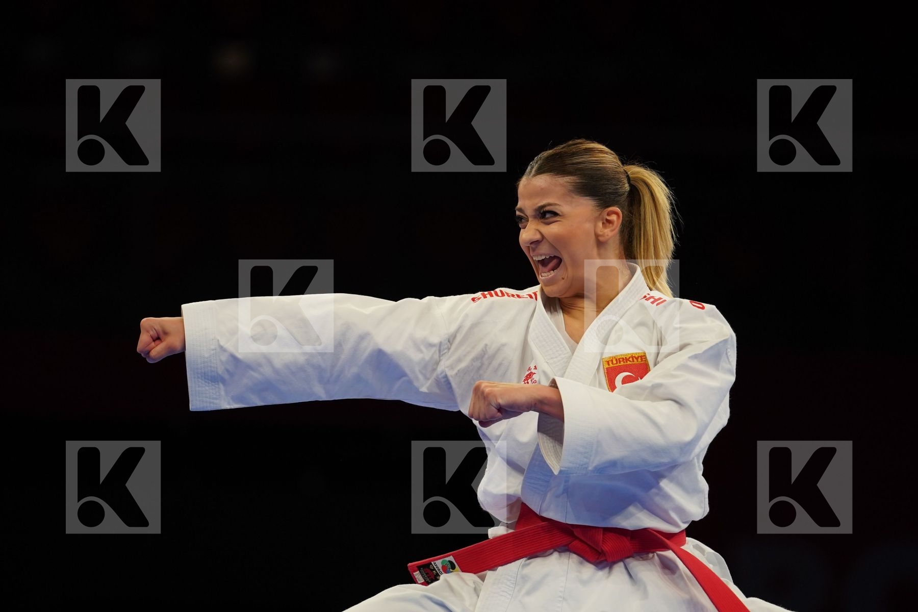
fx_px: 7649
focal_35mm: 300
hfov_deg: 6.9
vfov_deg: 4.6
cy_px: 306
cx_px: 459
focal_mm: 200
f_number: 2.8
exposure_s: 1/500
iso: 1000
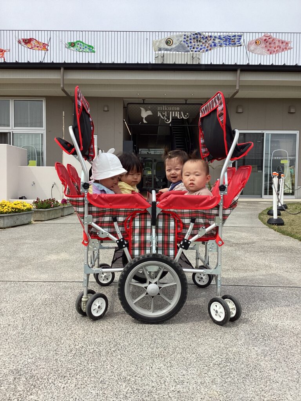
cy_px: 200
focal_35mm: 31
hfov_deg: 45.4
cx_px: 150
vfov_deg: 58.4
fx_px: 359
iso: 25
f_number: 2.4
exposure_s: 1/1058
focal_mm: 3.3
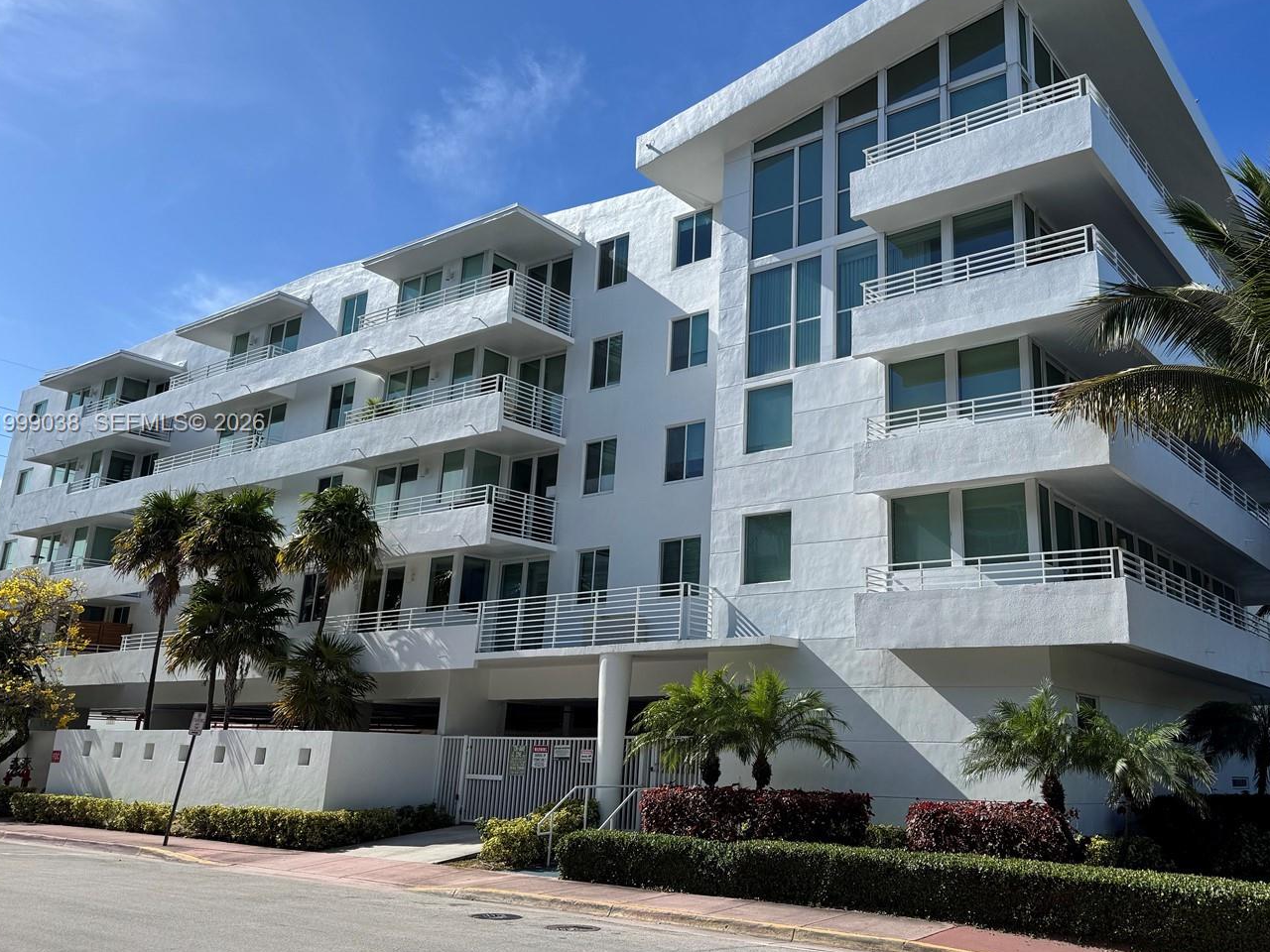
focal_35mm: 30
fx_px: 1101
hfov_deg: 59.6
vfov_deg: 46.7
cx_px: 750
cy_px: 424
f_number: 1.78
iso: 80
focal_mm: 6.76
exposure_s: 1/5348
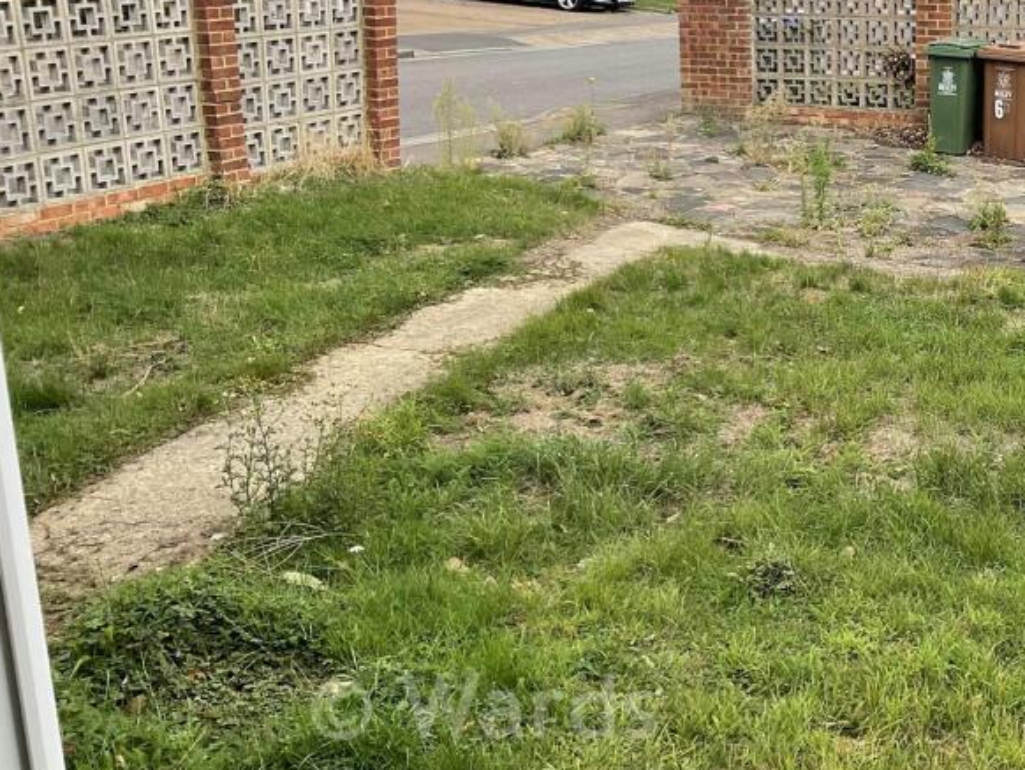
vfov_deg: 28.4
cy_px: 247
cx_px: 893
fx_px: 1511
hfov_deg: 35.6
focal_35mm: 51
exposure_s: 1/700
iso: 16
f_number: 1.8
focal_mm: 3
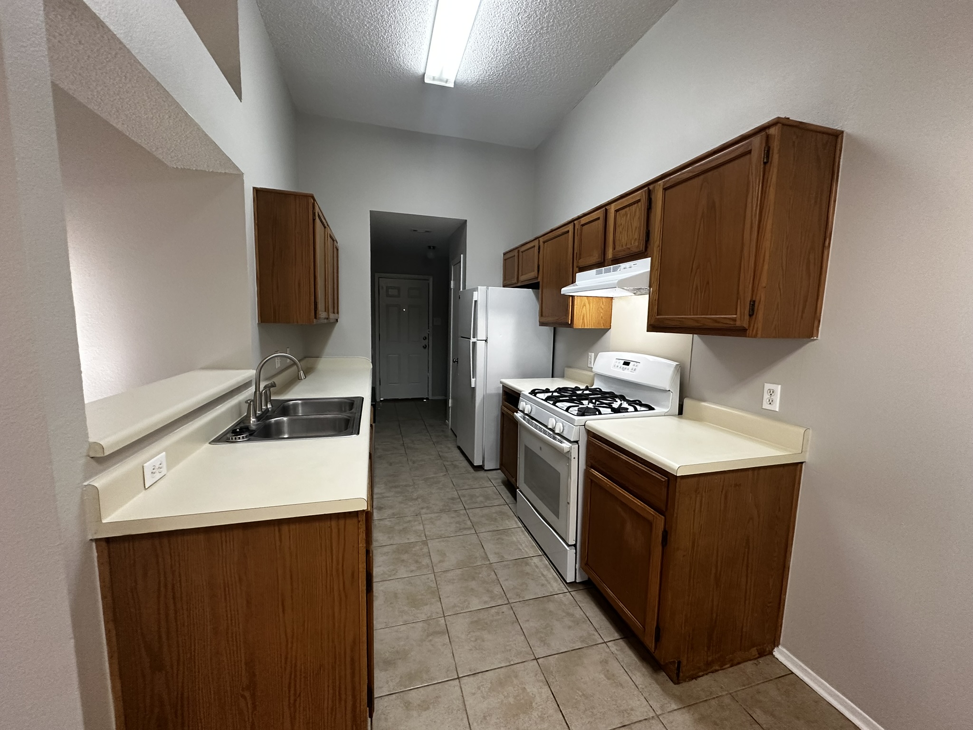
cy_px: 365
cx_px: 486
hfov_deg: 102.1
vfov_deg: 85.7
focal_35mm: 14
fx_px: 394
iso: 320
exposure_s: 1/120
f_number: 2.2
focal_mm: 2.22
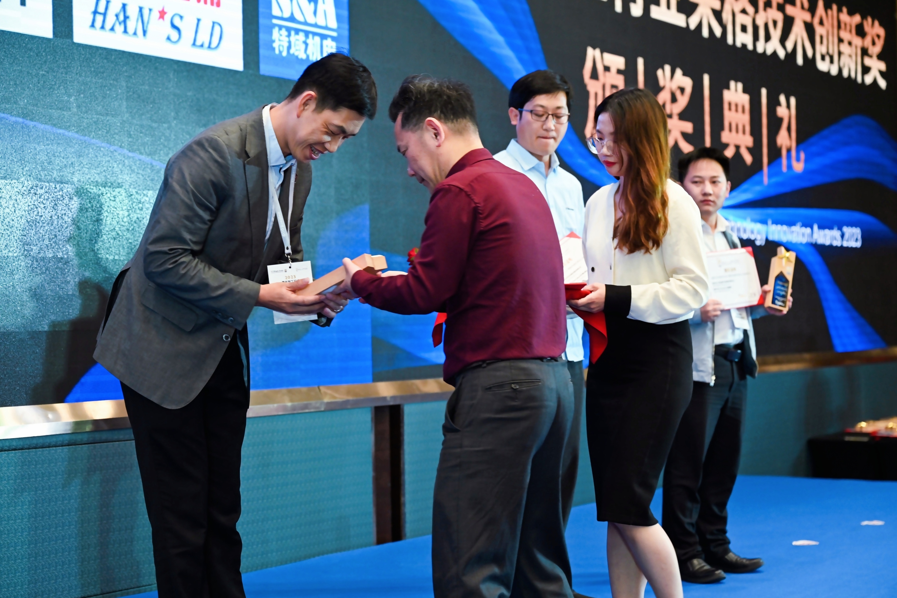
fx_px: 1644
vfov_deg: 20.6
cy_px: 299
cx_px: 448
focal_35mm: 66
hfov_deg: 30.5
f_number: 3.5
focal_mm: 66
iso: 1250
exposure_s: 1/125
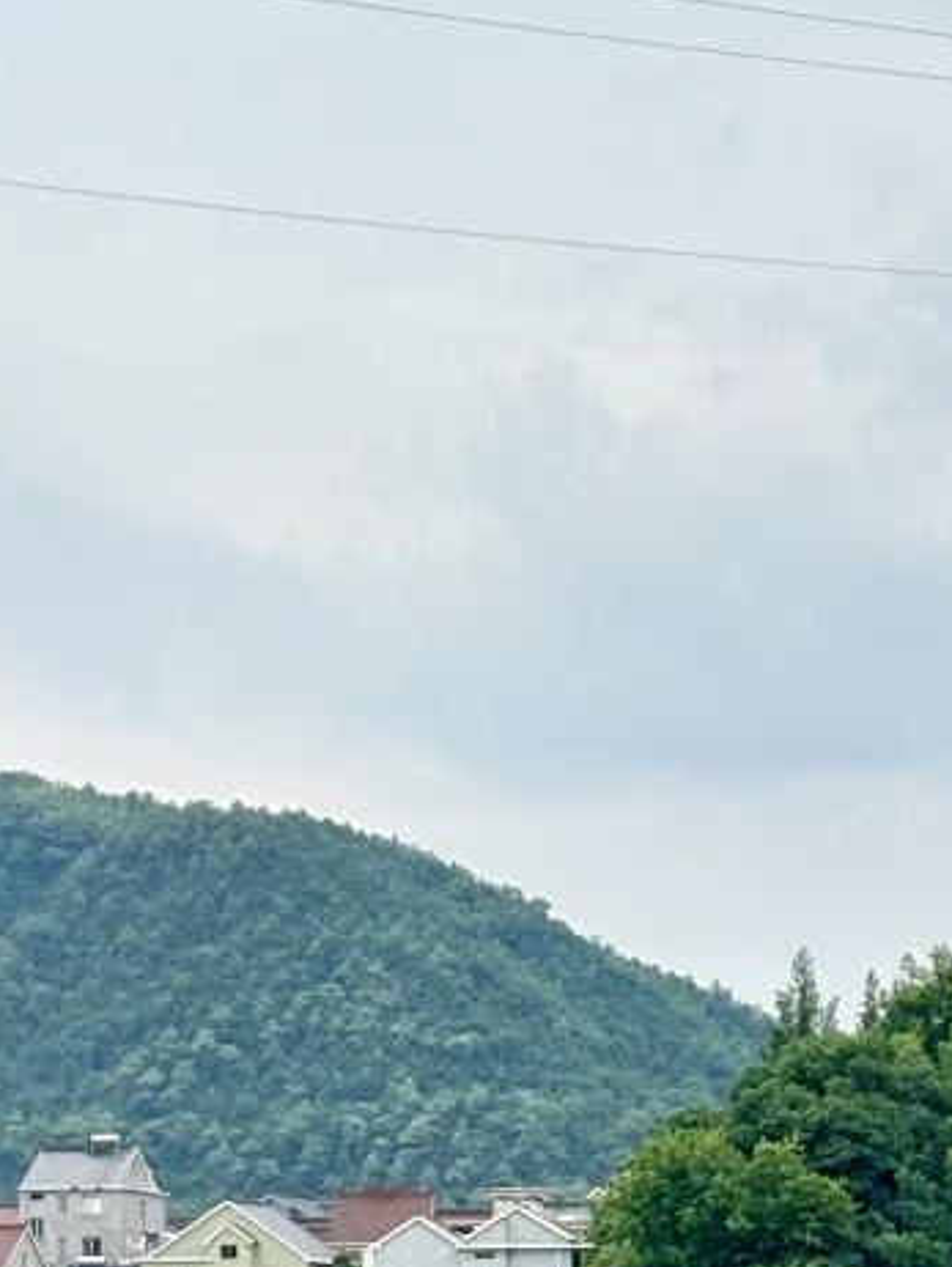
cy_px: 1308
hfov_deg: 9.1
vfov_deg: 12.0
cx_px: 49
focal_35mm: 162
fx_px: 5935
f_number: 1.6
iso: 32
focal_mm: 5.96
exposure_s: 1/1458
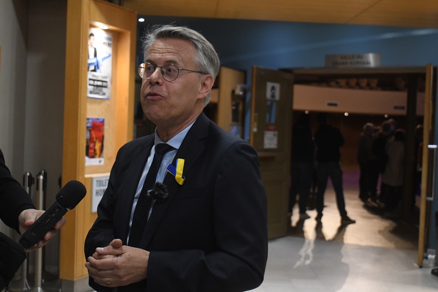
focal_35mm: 51
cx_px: 219
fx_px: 620
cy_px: 146
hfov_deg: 38.9
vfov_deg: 26.5
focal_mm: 34
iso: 2500
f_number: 5.6
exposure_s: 1/125
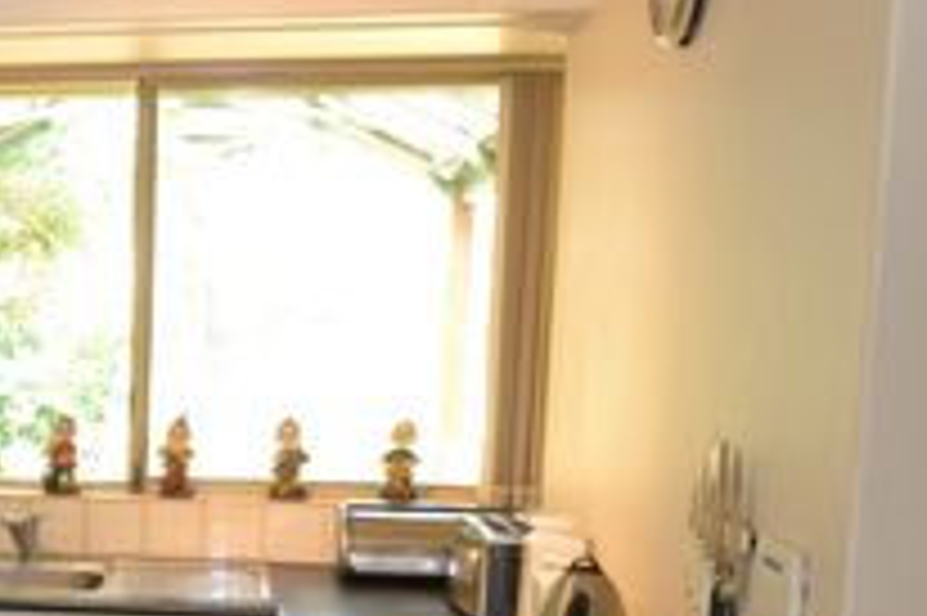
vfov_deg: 22.8
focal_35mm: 58
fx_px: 1496
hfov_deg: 30.7
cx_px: -99
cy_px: 524
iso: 1250
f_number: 4.2
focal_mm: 17
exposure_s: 1/60
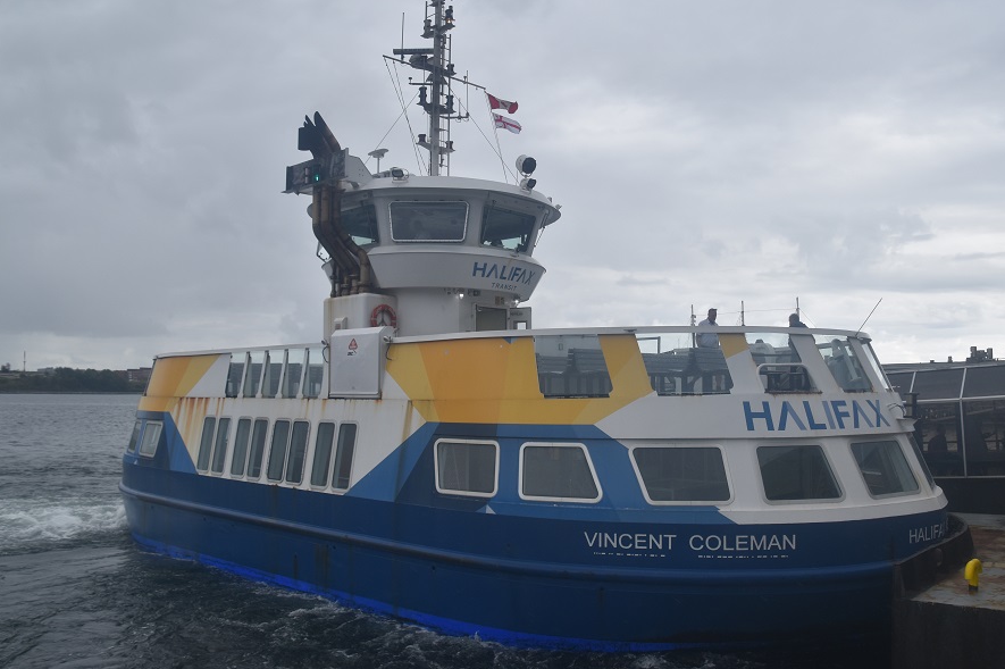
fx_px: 4117
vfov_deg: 9.3
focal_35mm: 148
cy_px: 349
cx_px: 519
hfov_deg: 13.9
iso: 200
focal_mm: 85
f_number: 11
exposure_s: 1/500
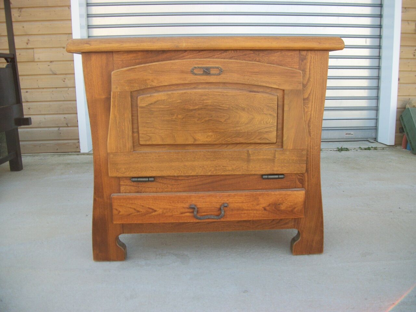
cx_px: 208
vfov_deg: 44.2
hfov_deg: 56.8
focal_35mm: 32
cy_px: 156
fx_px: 385
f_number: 2.9
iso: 80
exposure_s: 1/250
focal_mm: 5.7
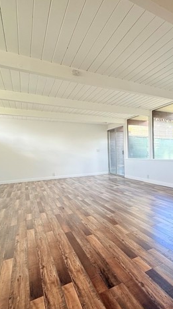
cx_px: 129
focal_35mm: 21
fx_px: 172
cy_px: 154
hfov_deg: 51.4
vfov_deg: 83.9
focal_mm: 2.22
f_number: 2.2
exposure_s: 1/120
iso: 80
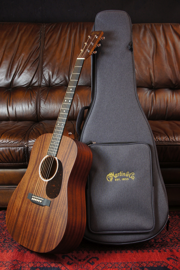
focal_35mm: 52
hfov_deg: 25.7
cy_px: 135
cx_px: 90
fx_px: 395
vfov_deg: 37.9
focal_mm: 35
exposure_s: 1/8
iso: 400
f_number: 8
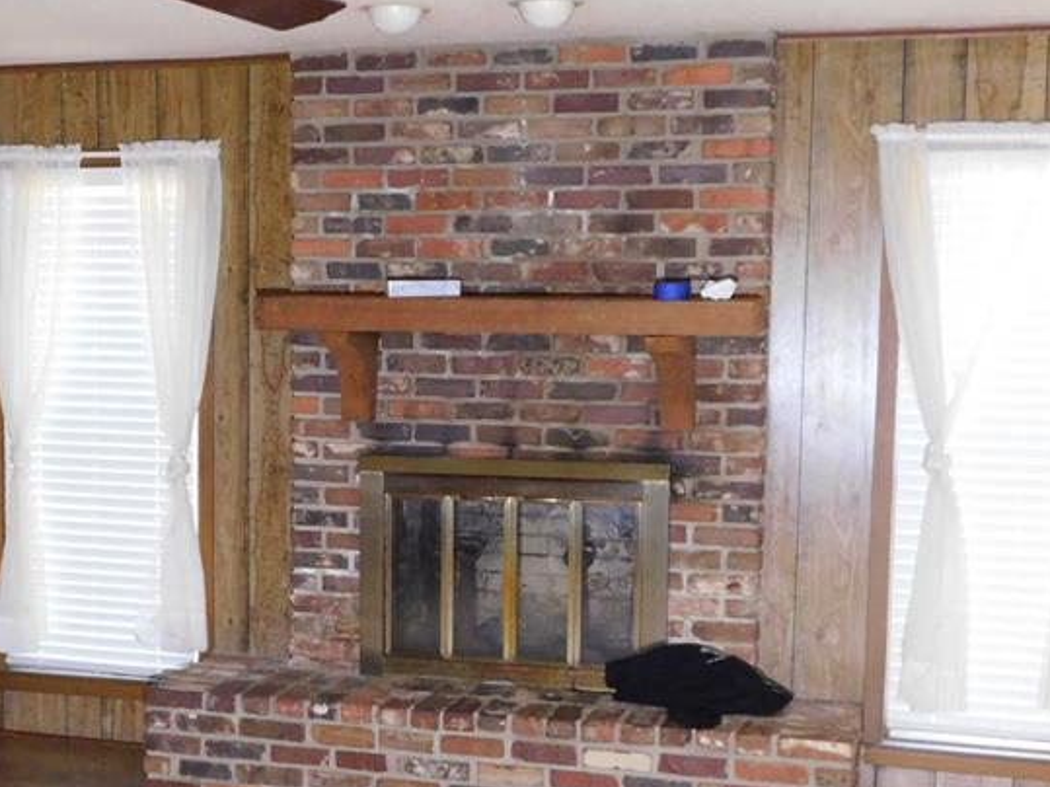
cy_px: 491
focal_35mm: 57
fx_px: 1729
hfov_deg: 33.6
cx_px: 372
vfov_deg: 25.6
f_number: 3.2
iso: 400
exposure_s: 1/15
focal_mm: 5.3
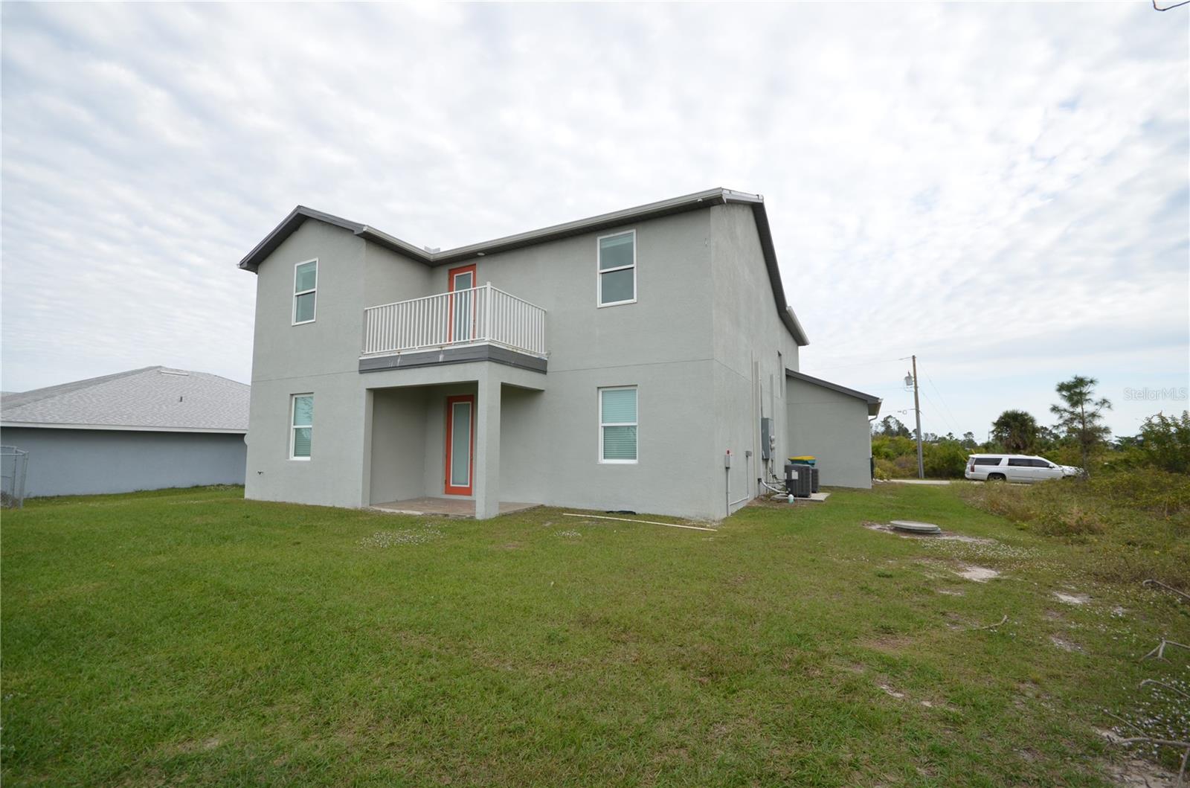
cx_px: 595
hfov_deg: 100.5
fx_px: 495
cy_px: 394
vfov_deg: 77.0
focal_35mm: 15
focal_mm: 10
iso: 200
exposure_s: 1/250
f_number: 8
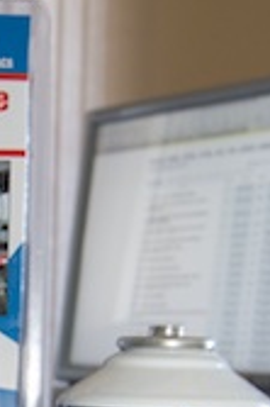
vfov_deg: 22.4
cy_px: 439
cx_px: -49
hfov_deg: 15.3
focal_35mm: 86
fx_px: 969
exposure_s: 1/30
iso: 200
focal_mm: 24
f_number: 7.1
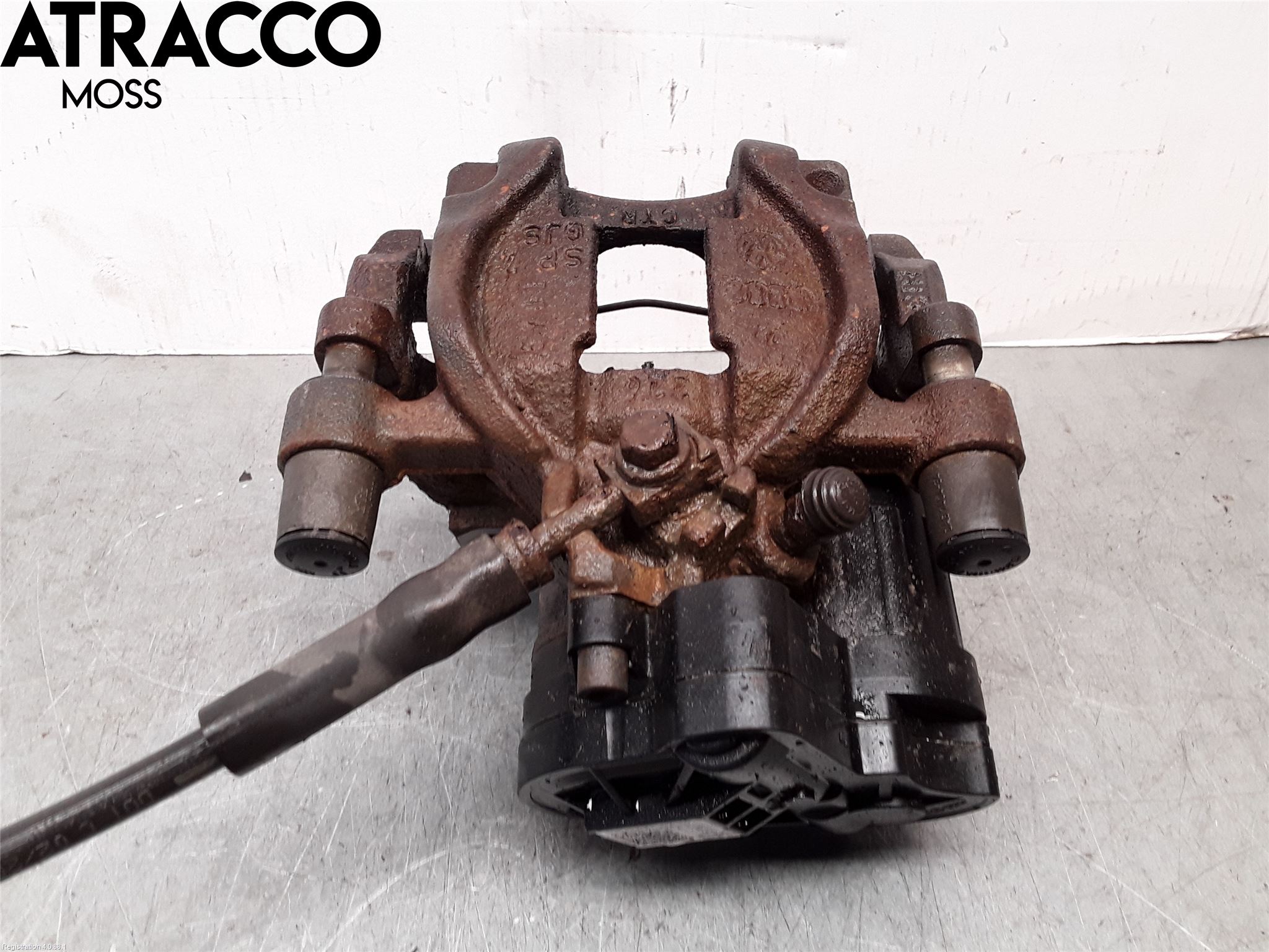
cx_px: 634
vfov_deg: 49.7
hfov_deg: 63.4
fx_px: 1026
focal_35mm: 28
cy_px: 476
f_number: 1.9
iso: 50
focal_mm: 2.91
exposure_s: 1/50
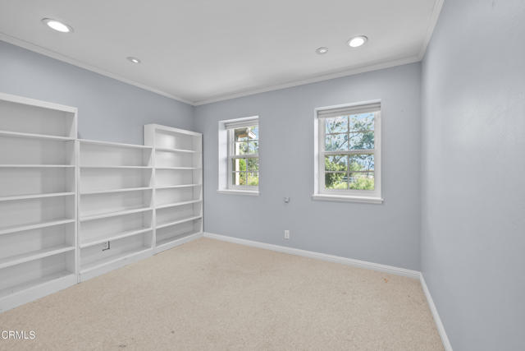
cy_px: 176
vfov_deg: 81.2
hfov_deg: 104.2
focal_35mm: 14
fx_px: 204
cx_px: 262
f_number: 9
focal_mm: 14
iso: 100
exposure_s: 1/2
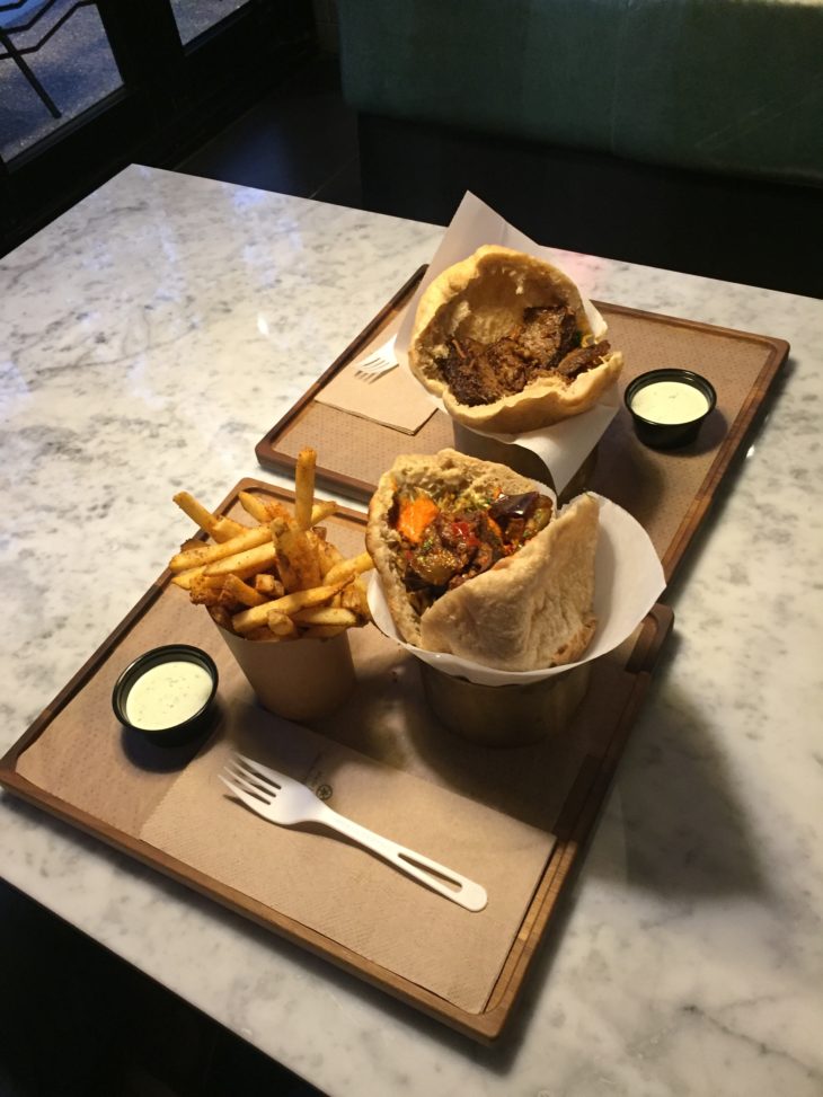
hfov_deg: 48.2
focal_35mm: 29
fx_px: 919
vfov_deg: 61.7
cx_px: 412
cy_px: 548
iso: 160
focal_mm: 4.15
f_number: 2.2
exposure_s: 1/30
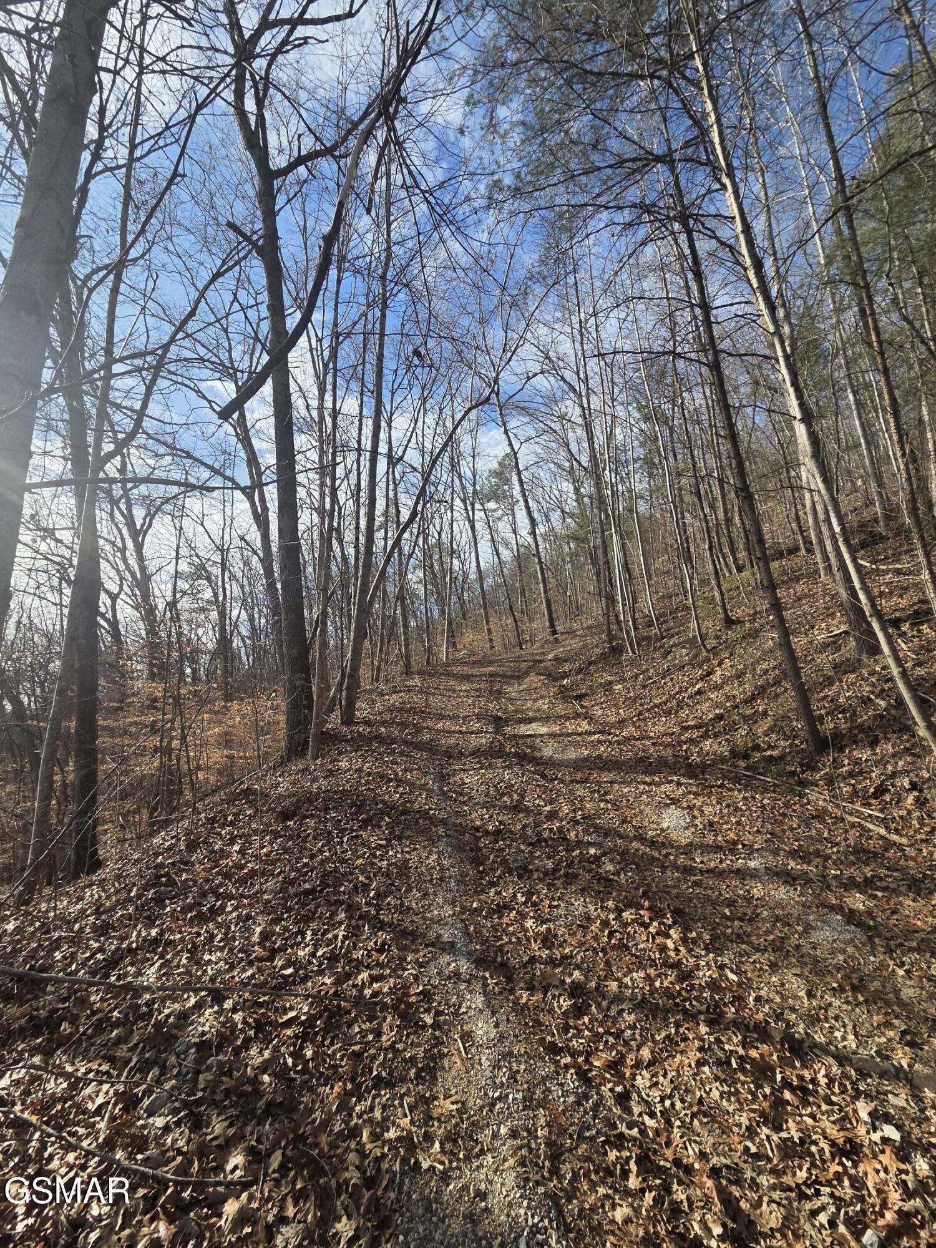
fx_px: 469
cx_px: 468
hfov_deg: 89.9
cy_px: 624
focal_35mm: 13
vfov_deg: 106.2
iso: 50
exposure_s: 1/1117
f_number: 2.2
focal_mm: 2.2
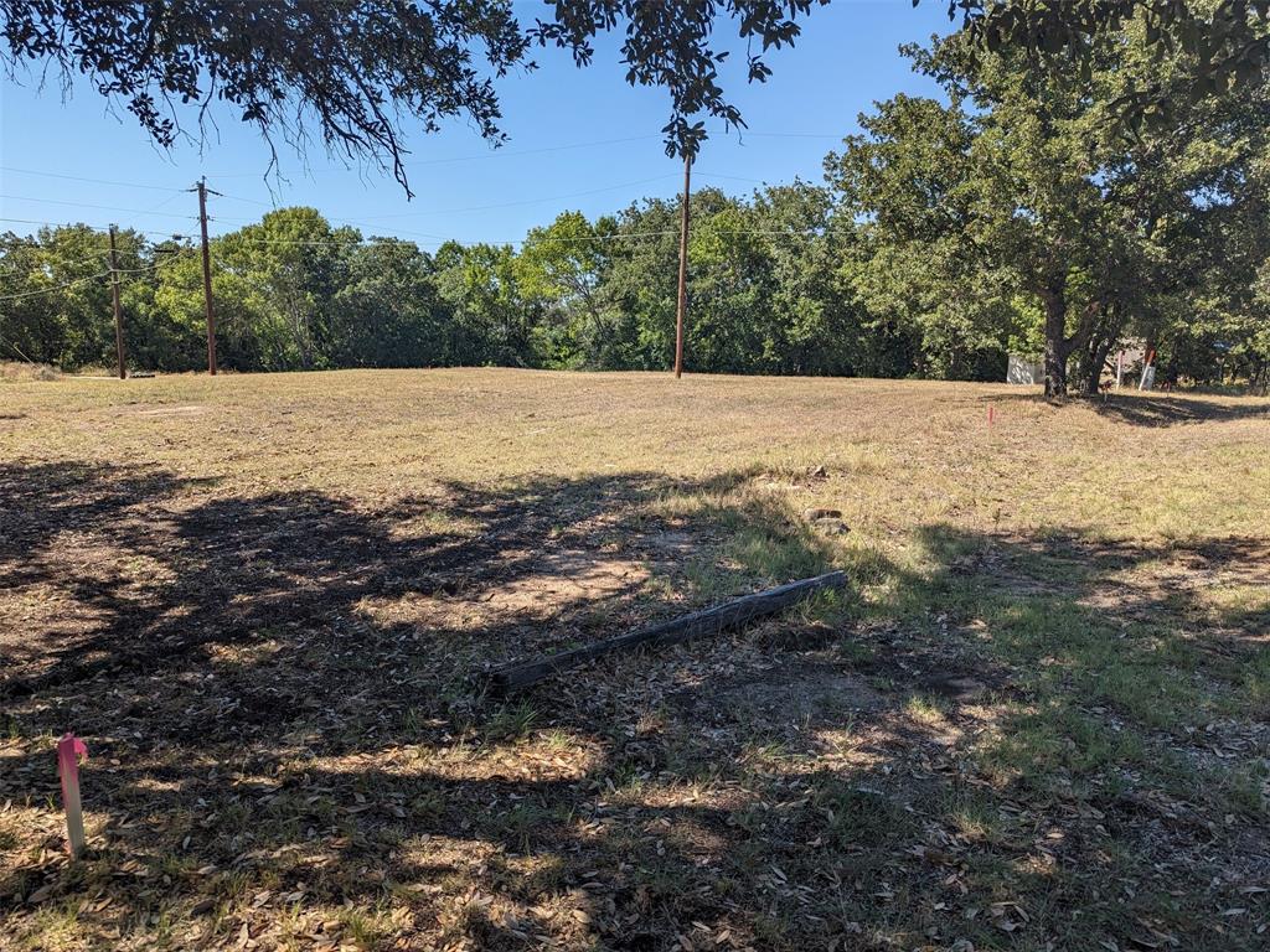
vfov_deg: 56.8
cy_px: 476
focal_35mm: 24
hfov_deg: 71.6
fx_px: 881
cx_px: 635
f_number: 1.85
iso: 50
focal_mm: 6.81
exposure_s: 1/1529
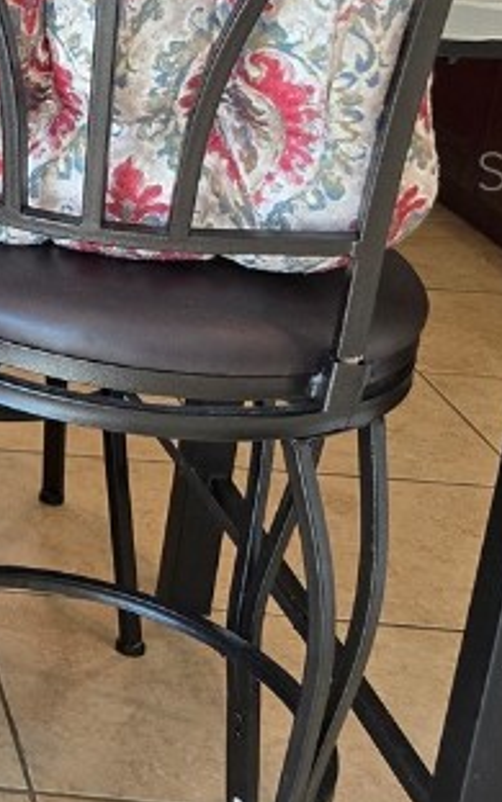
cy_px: 170
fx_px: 1751
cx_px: -597
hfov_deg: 13.3
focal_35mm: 80
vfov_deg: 25.4
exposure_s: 1/120
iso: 125
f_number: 1.7
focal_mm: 6.3
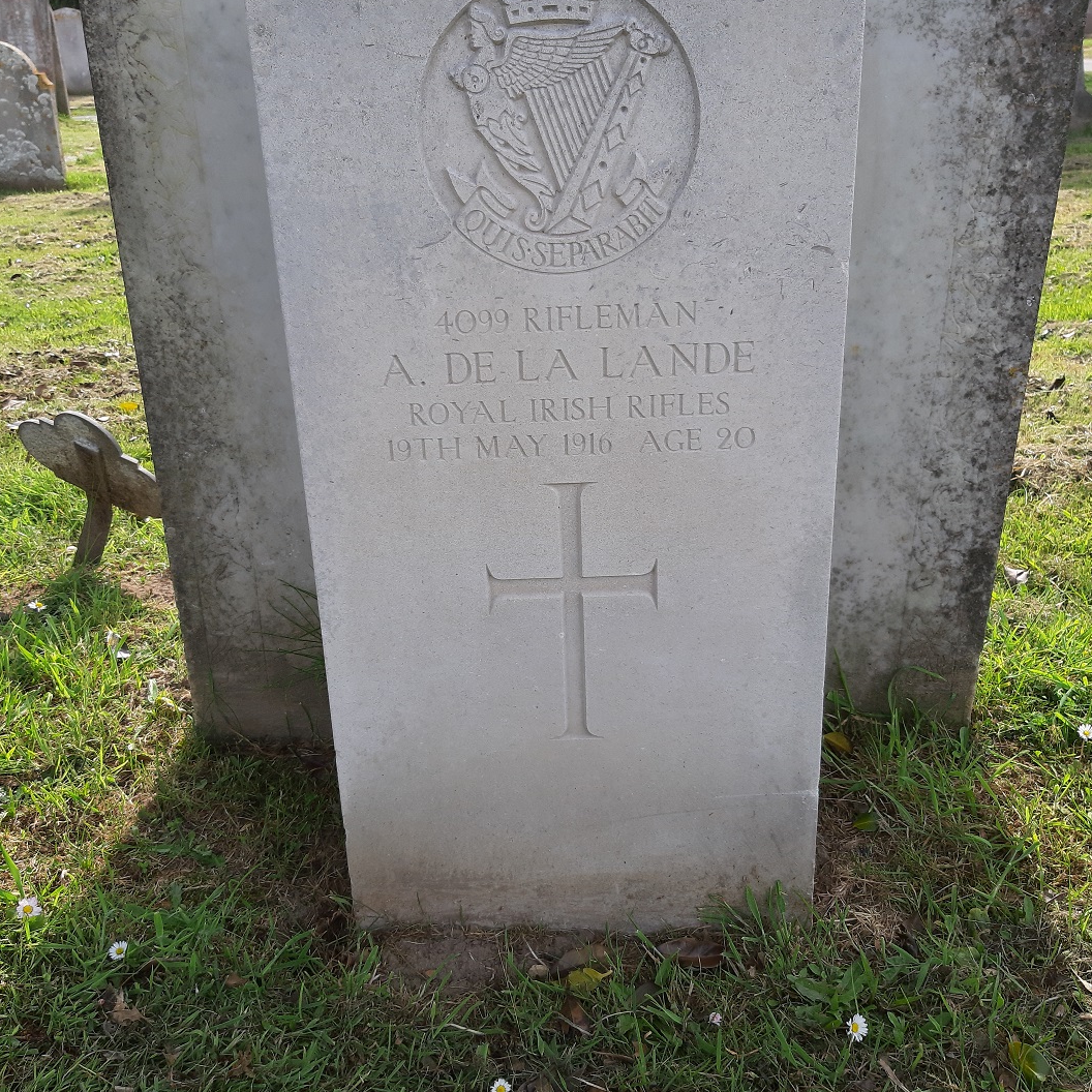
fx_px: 1142
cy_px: 503
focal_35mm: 32
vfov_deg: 51.0
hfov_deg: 51.1
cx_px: 546
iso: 40
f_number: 1.7
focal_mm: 3.93
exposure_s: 1/433
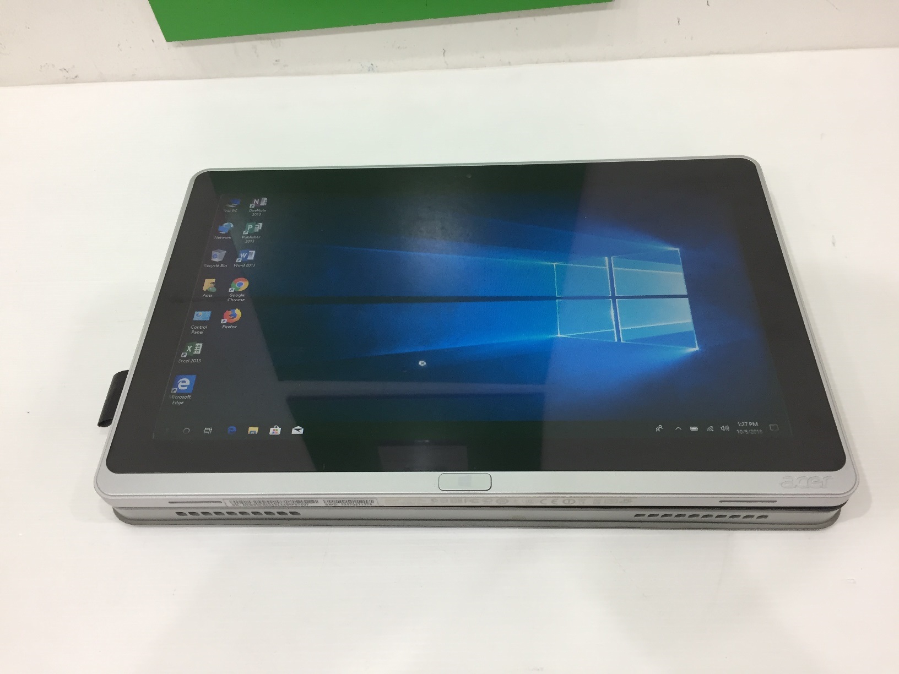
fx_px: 753
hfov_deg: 61.7
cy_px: 337
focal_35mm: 29
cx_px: 450
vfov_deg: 48.2
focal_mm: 4.15
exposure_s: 1/33
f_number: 2.2
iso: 100
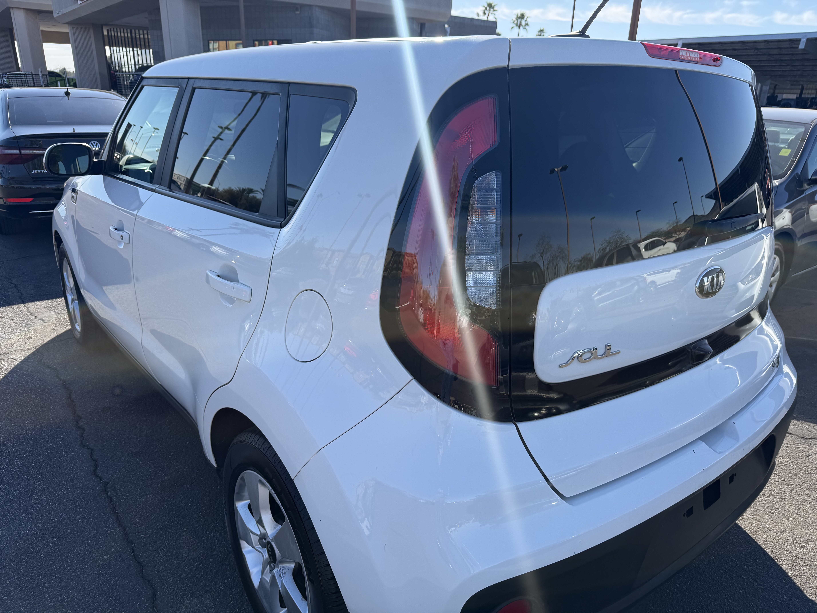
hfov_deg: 71.6
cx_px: 408
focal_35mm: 24
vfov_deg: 56.8
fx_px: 566
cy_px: 306
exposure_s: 1/2169
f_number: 1.78
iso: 80
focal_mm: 6.76
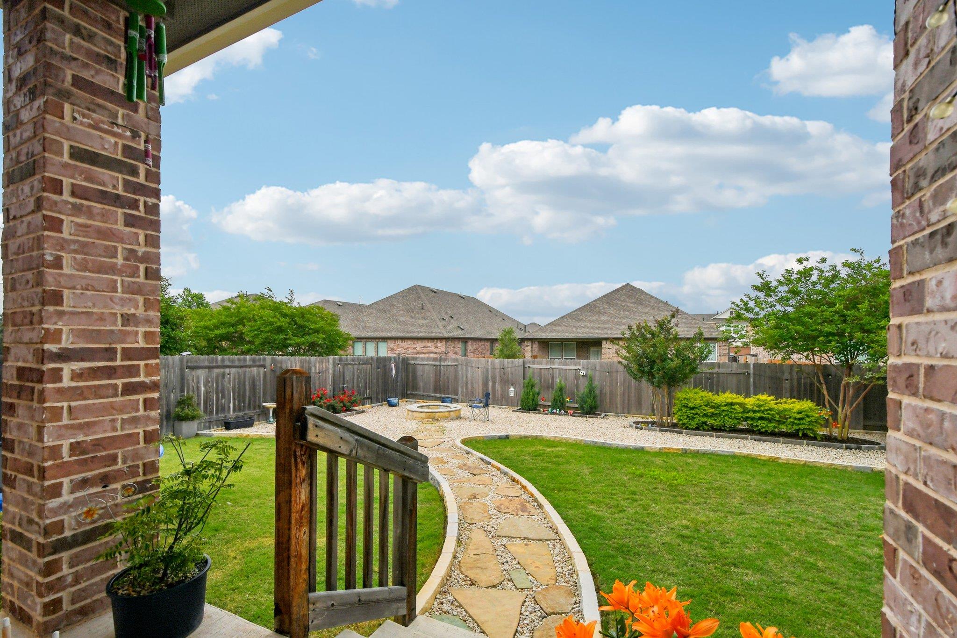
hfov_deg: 100.4
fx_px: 399
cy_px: 319
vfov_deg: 77.3
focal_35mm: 15
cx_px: 478
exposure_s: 1/640
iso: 400
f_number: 8
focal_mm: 10
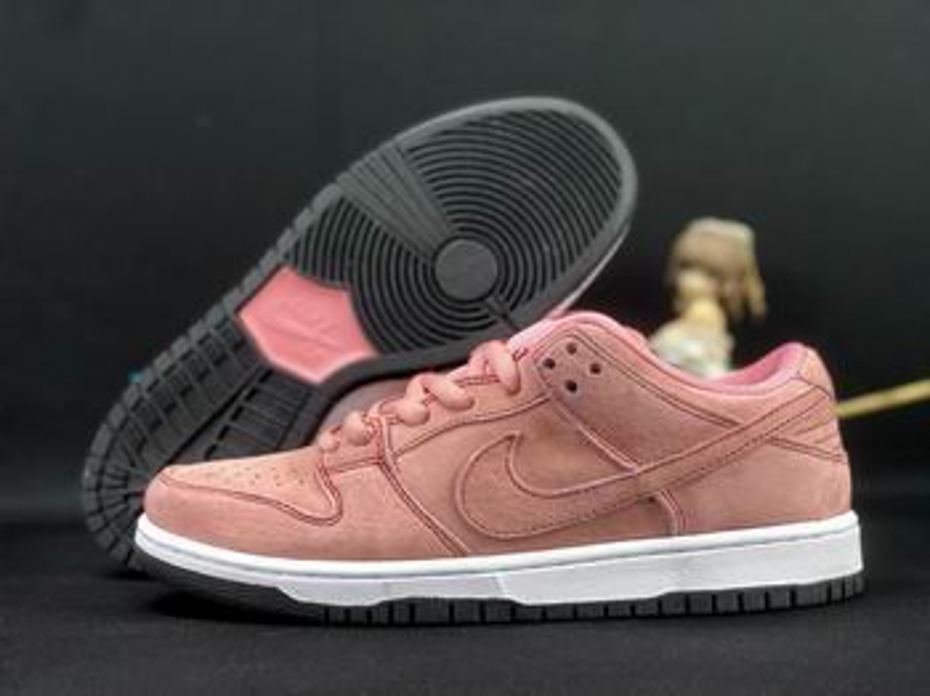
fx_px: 1530
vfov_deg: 25.6
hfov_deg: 33.8
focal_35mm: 57
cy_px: 348
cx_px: 465
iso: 64
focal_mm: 6.6
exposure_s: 1/30
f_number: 2.8
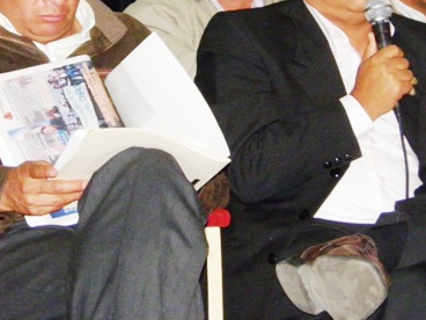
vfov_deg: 7.6
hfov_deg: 10.1
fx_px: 2400
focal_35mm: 195
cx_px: 210
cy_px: 89
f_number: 4
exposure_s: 1/125
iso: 400
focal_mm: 20.2
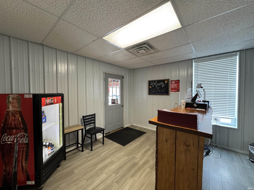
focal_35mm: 14
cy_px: 95
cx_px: 127
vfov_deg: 85.7
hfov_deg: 102.1
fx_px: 103
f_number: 2.2
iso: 250
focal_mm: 2.22
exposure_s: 1/68
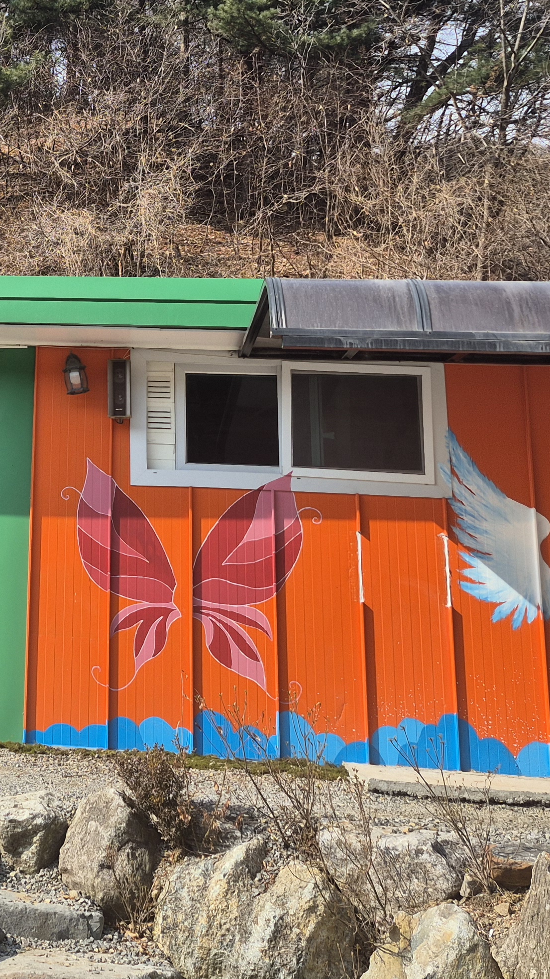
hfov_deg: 21.9
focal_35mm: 51
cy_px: 253
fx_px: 1323
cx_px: -96
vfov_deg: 39.6
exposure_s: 1/1296
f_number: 1.8
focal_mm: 5.4
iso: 25
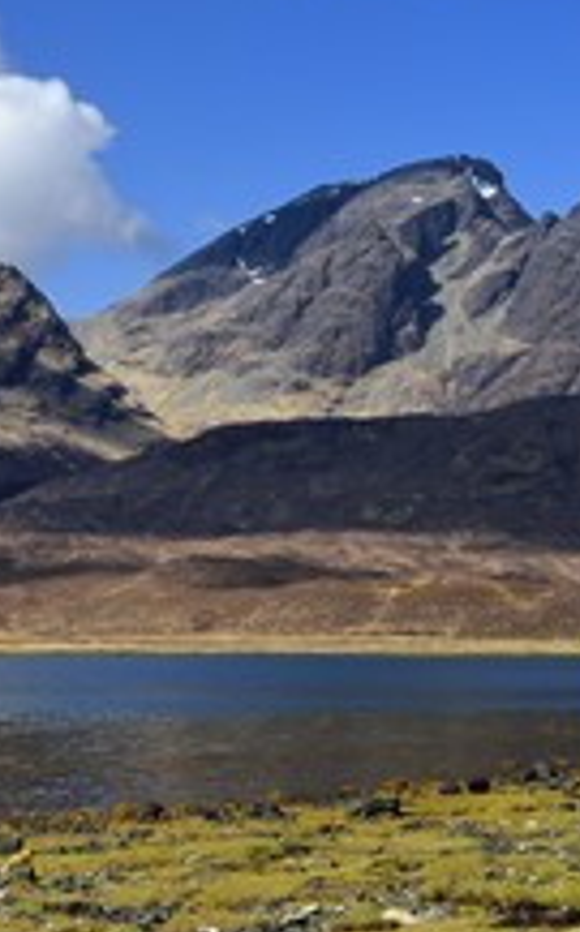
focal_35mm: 79
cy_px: 545
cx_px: 215
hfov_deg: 16.4
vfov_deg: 26.1
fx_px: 2005
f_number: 13
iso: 200
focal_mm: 40
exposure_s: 1/320
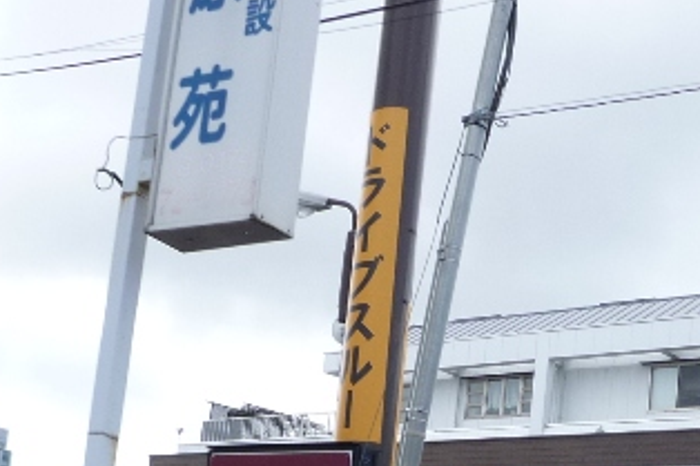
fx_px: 1030
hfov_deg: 34.5
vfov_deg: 23.7
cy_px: 531
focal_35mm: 53
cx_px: 680
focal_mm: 4.5
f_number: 4
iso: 100
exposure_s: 1/500
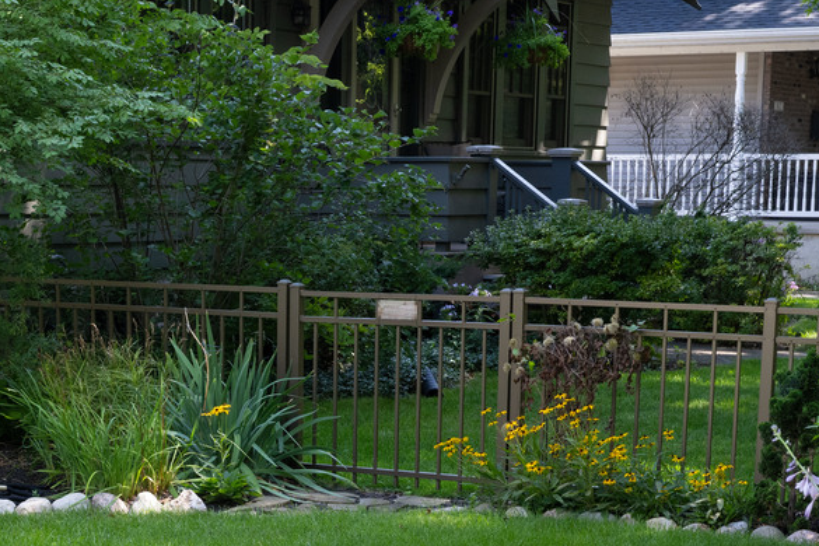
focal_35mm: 97
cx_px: 245
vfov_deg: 13.8
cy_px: 623
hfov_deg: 20.9
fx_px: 2207
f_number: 8
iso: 640
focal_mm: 35
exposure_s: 1/125
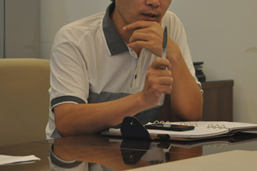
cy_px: 46
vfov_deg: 8.0
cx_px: 158
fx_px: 1218
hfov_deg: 12.0
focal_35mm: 171
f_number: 5.3
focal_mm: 75
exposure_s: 1/50
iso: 800
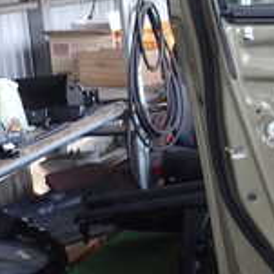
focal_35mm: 88
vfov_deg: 19.6
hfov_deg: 17.5
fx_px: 788
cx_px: 421
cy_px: 74
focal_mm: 4.5
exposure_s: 1/60
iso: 100
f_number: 2
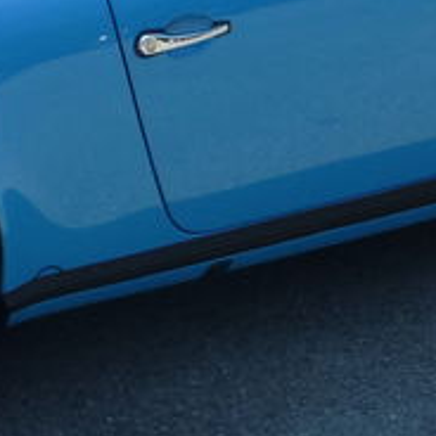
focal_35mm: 231
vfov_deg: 7.6
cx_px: -17
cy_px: 171
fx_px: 3292
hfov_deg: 7.5
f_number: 4.2
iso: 100
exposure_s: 1/400
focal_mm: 8.5
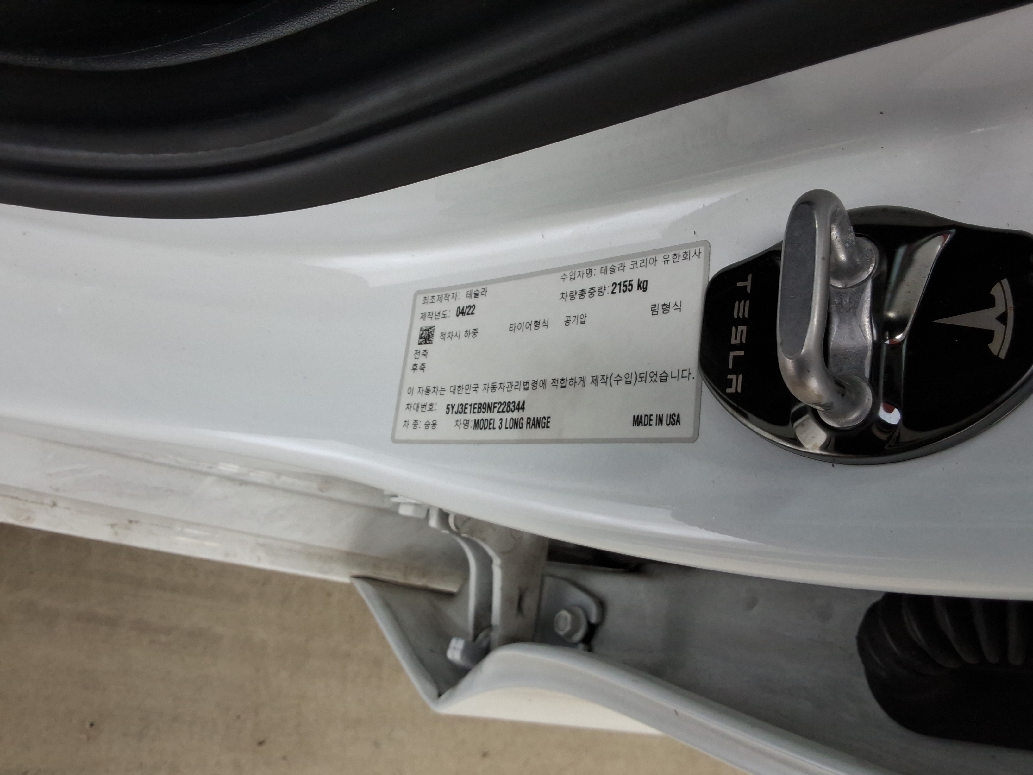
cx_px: 516
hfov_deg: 63.4
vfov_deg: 49.7
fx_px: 836
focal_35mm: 28
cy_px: 388
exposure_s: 1/40
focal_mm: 2.91
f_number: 1.9
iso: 60
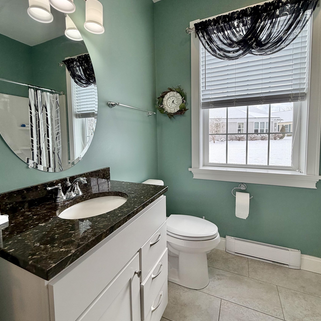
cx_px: 160
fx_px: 178
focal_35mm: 17
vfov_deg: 83.9
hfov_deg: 84.0
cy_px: 151
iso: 64
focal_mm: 2.22
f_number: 2.2
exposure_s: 1/182
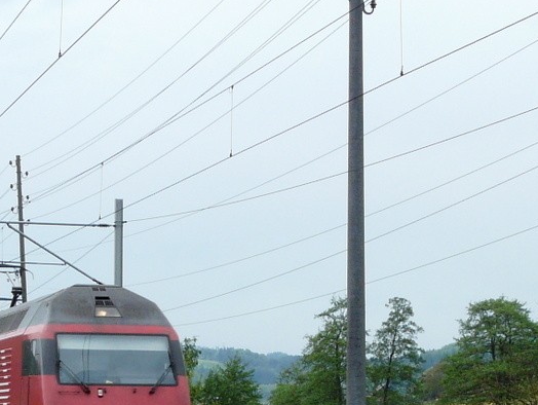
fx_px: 1276
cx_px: 103
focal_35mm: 82
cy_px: 366
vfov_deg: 17.7
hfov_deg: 23.4
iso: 100
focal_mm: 7
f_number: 5
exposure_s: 1/250
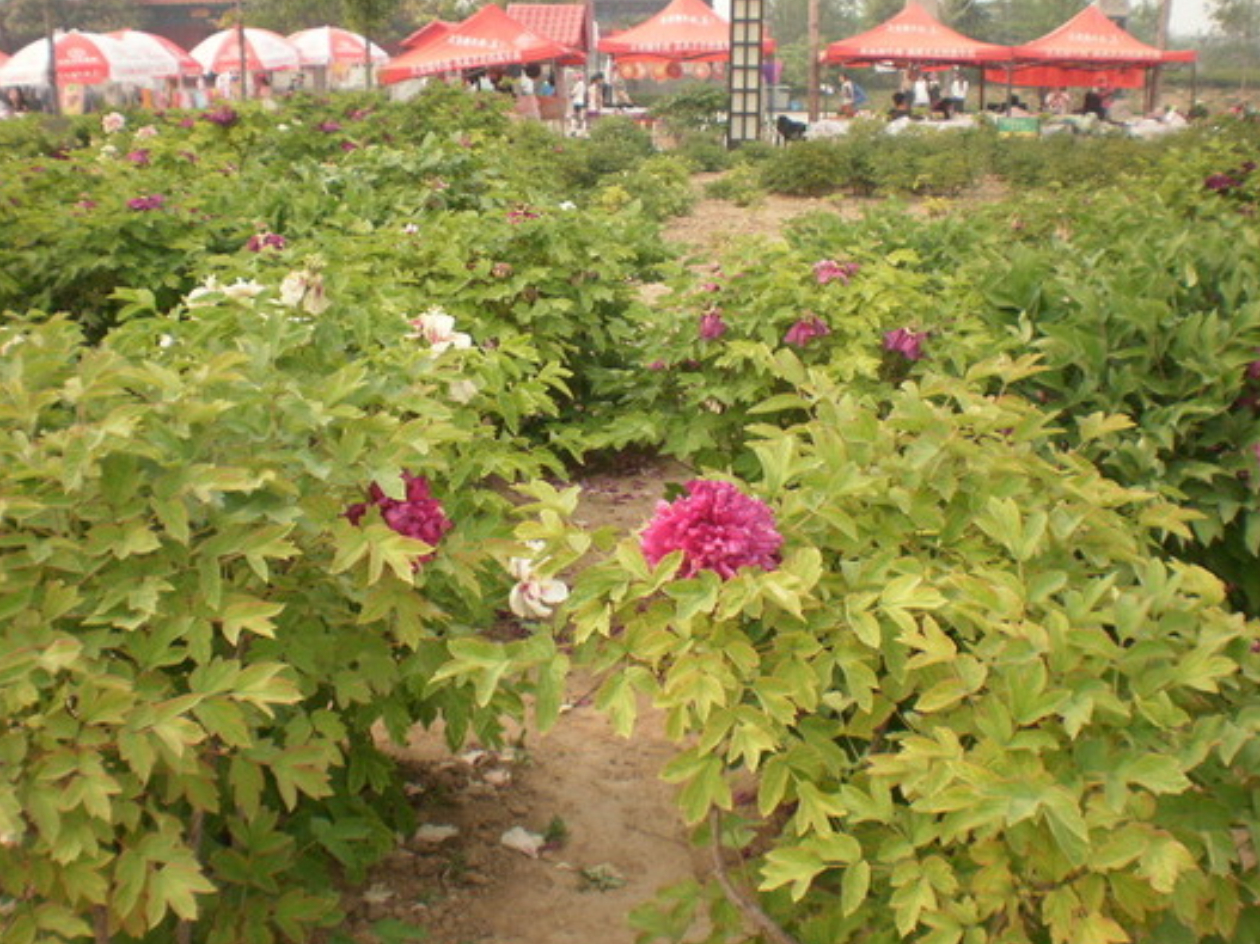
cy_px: 480
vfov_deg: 35.1
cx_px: 581
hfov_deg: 45.7
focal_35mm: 41
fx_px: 1492
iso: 100
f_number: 4.6
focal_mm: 6.3
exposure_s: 1/160
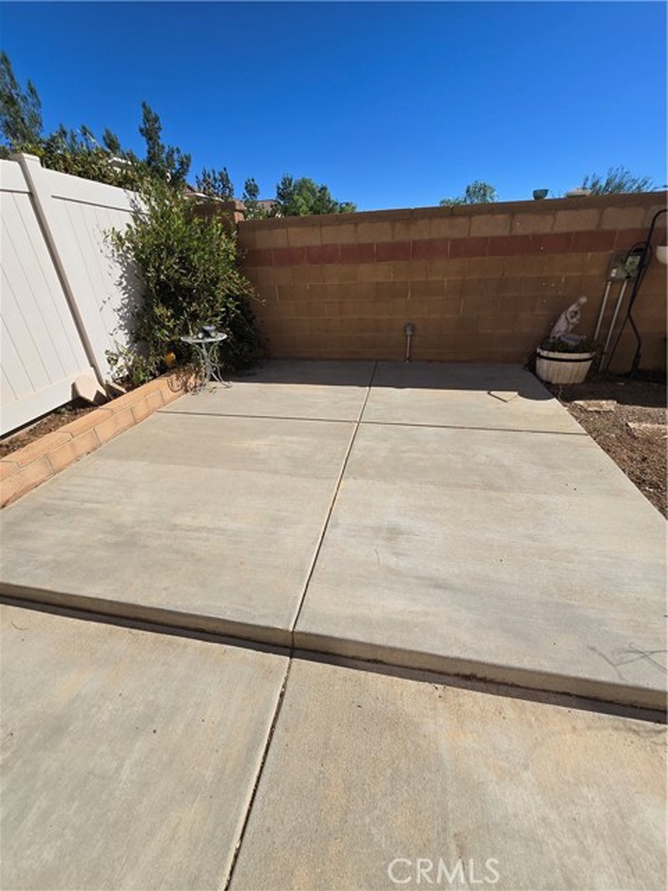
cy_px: 446
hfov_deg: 89.9
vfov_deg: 106.2
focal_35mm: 13
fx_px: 334
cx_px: 334
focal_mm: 2.2
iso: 50
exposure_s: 1/3882
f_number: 2.2
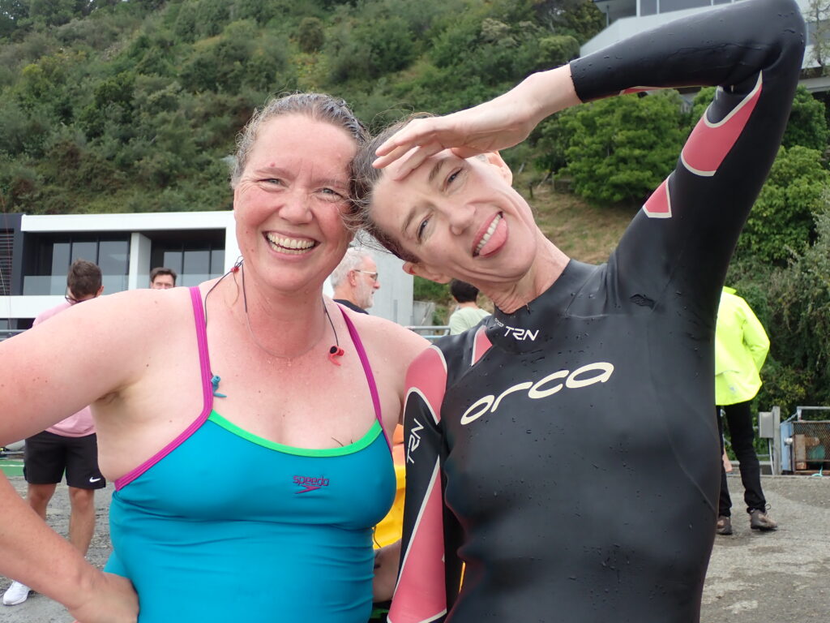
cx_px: 415
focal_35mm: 47
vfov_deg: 30.9
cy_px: 312
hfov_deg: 40.4
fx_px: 1127
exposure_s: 1/500
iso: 160
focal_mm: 8.4
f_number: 3.1
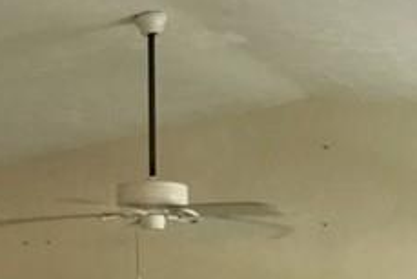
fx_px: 1565
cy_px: 662
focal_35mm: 135
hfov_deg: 15.2
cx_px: 222
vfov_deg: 9.2
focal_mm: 4.15
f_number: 2.2
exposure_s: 1/30
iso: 100
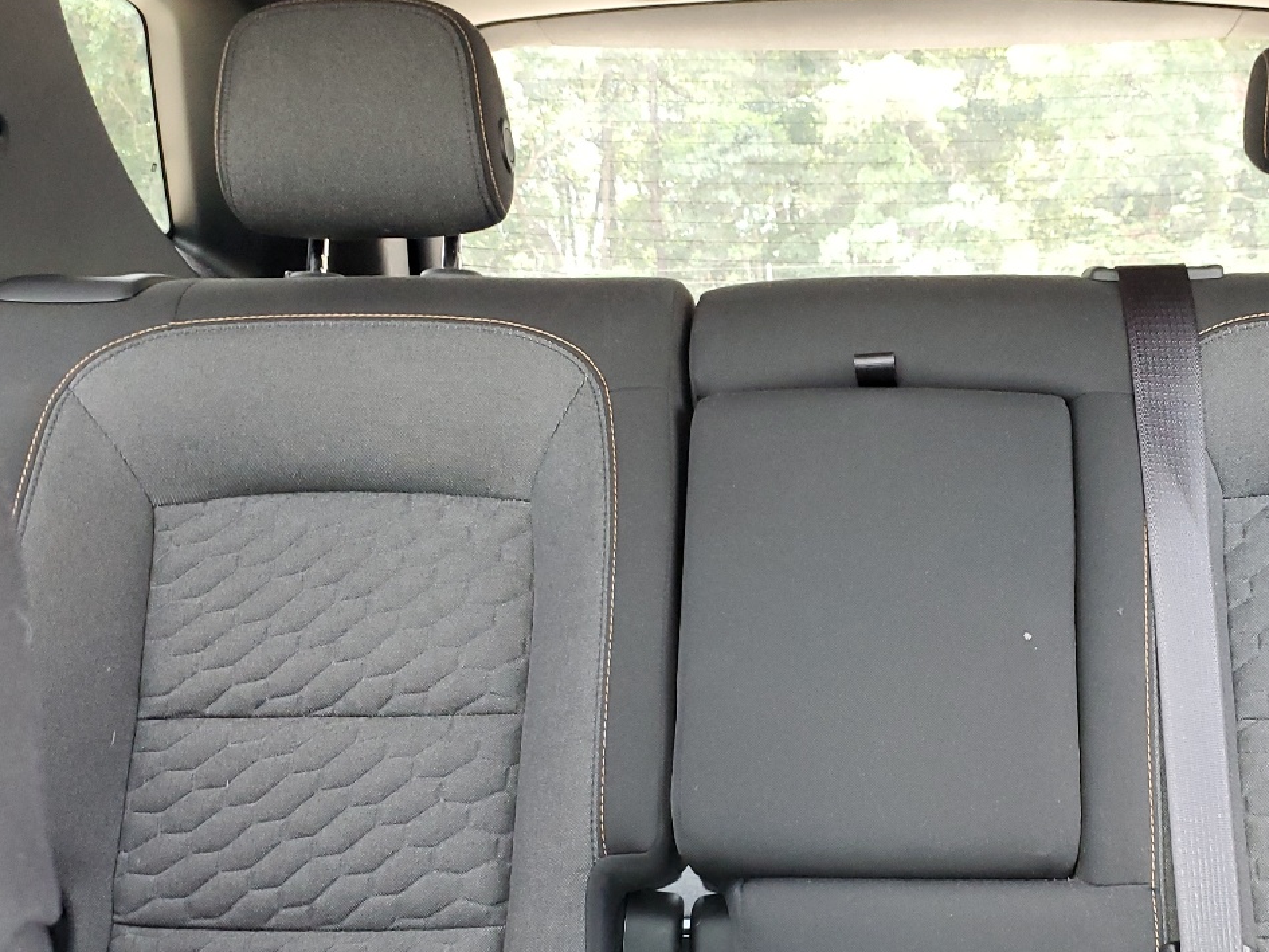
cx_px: 880
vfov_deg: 32.2
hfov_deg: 42.2
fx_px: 1613
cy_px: 728
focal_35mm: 44
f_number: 1.5
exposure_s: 1/60.2
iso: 190
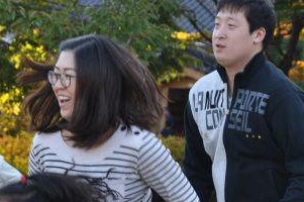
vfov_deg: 5.6
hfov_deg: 8.4
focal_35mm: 244
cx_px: 162
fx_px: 2058
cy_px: 163
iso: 250
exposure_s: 1/125
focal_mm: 70
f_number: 5.6
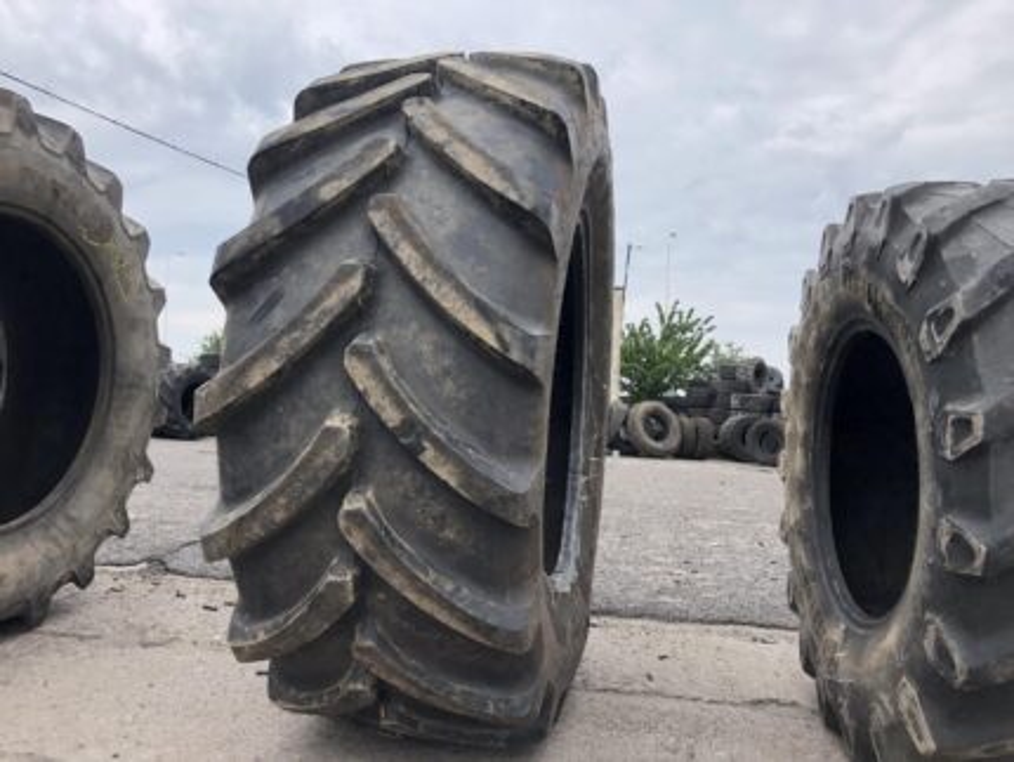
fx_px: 821
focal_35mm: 28
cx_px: 507
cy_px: 381
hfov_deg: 63.4
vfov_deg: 49.8
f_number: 1.8
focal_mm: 3.99
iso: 20
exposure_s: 1/639
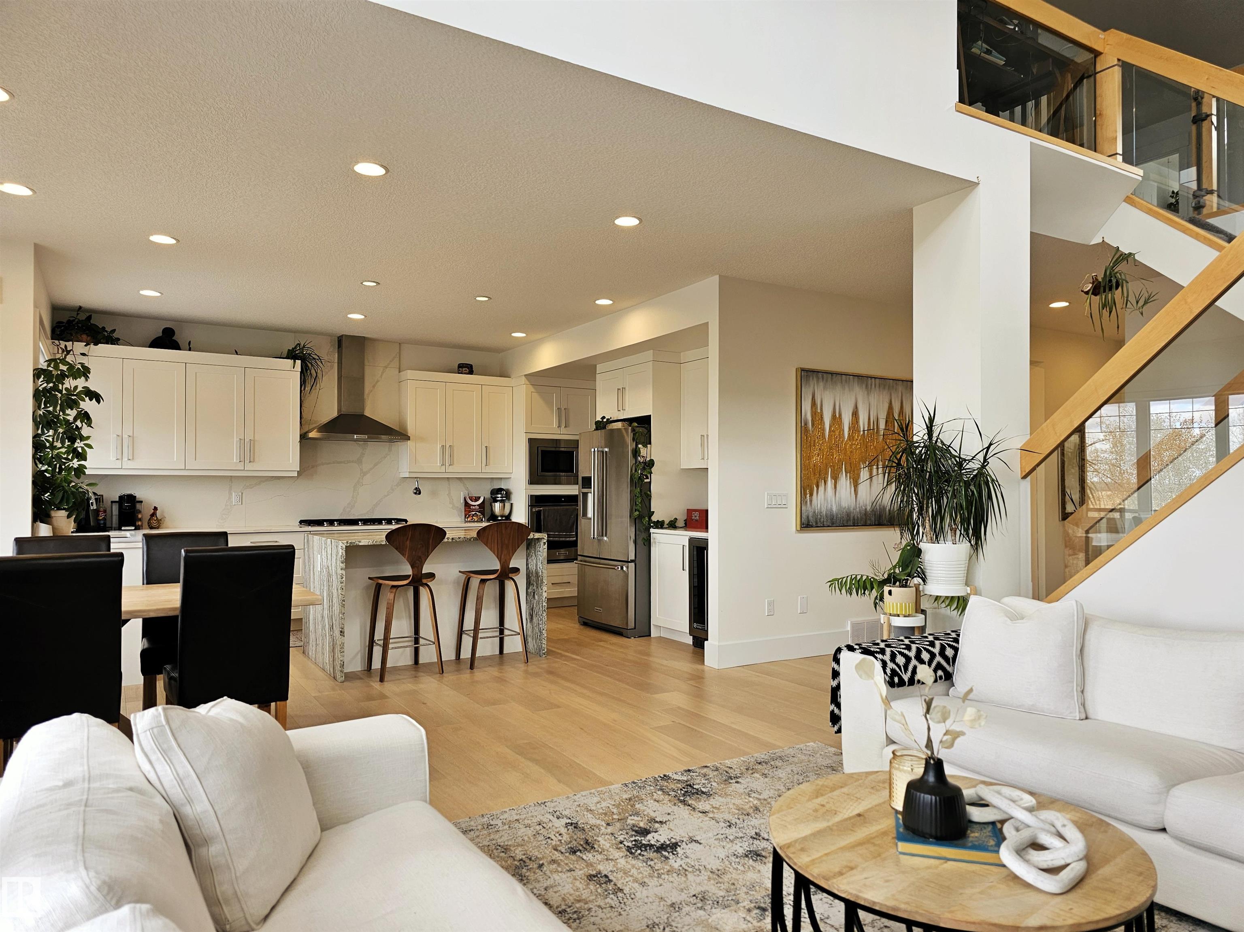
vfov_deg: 58.9
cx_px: 622
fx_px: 826
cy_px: 466
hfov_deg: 73.9
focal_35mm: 23
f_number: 1.7
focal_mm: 6.3
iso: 50
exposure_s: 1/120
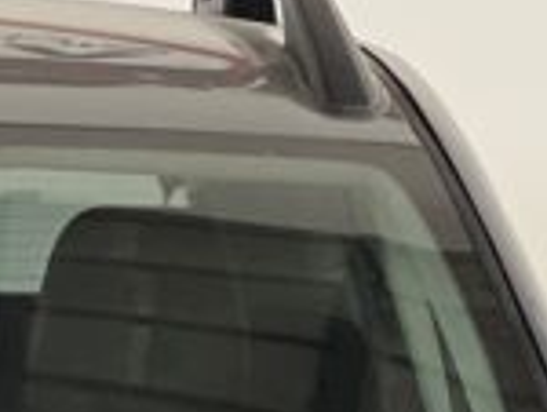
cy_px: 831
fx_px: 6489
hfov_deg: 4.8
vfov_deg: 3.6
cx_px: -182
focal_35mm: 410
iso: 200
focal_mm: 9
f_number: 2.8
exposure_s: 1/40
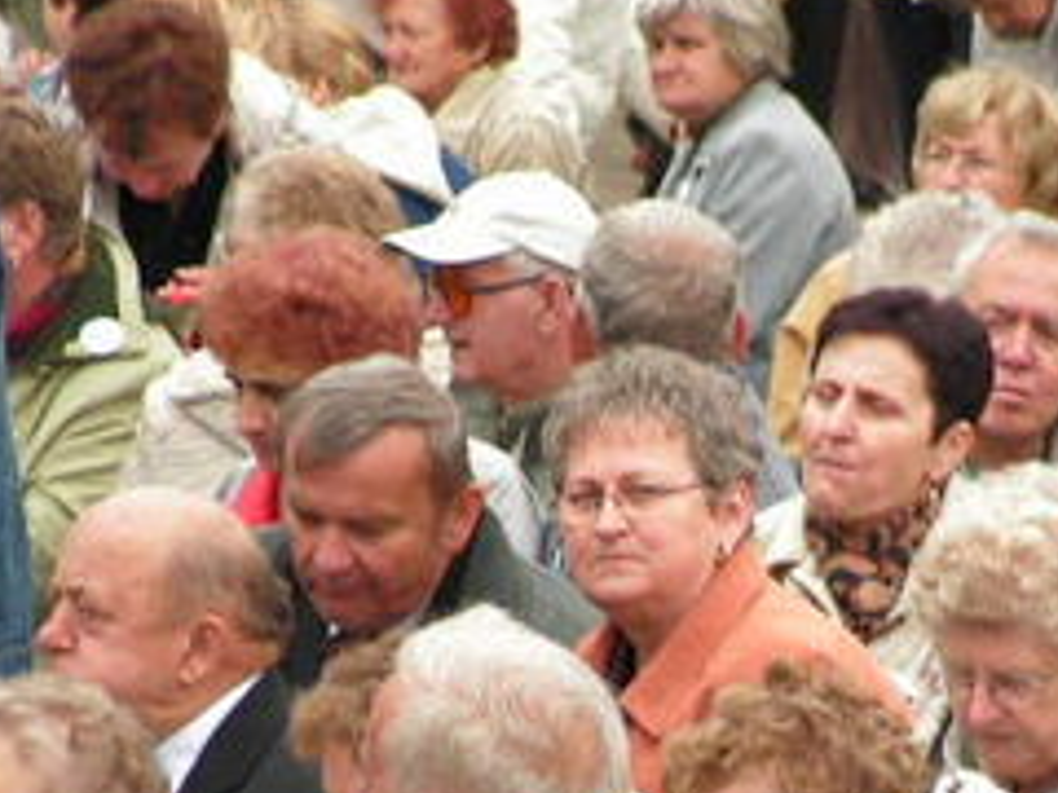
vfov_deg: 3.7
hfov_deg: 4.9
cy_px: 769
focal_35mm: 404
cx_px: 780
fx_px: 12348
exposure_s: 1/250
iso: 64
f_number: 3.4
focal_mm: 32.4
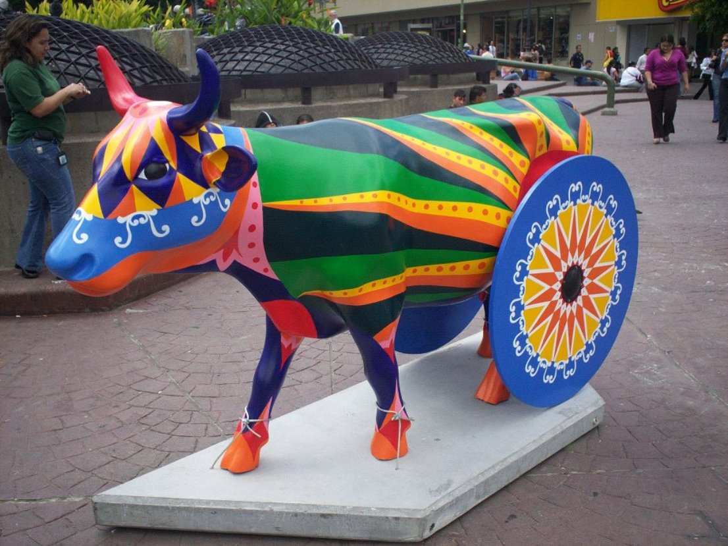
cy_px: 273
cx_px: 364
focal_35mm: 36
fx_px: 757
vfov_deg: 39.6
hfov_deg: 51.4
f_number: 4.5
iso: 100
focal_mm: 6
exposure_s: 1/285
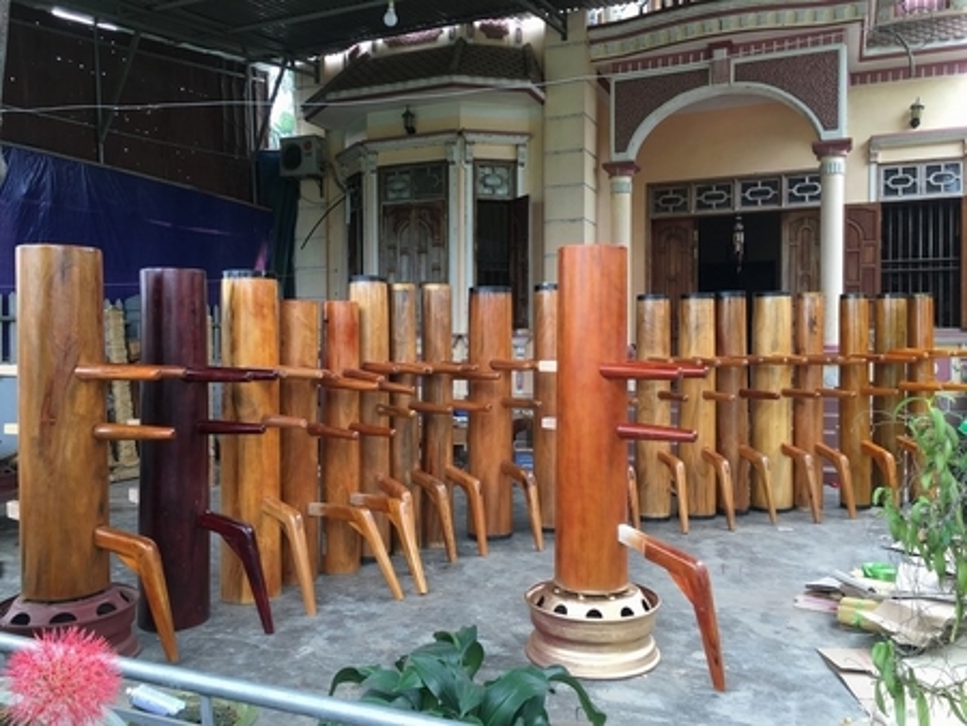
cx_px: 484
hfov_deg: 61.6
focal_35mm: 29
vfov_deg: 48.3
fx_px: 811
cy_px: 363
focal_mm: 4.15
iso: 25
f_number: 2.2
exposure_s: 1/50
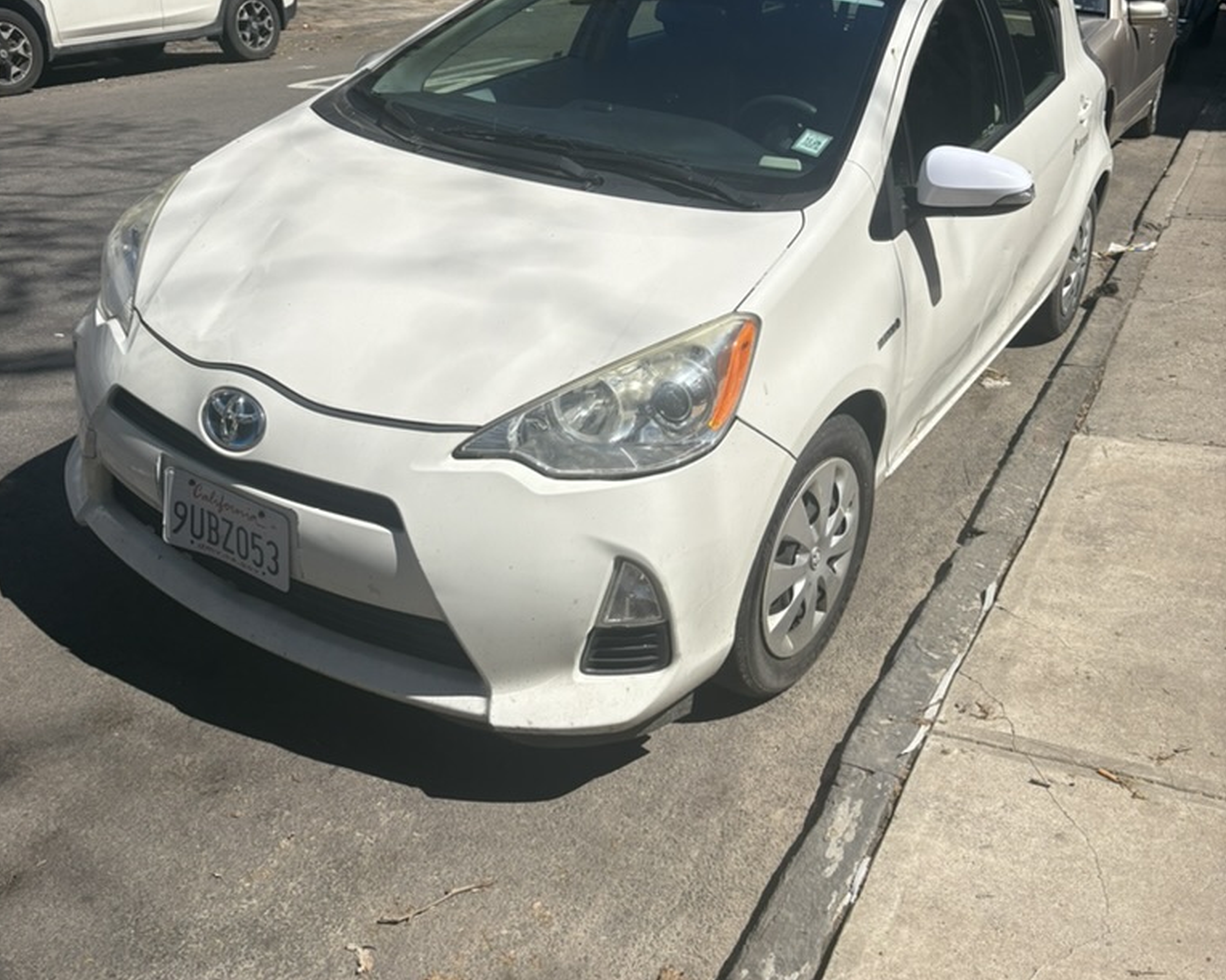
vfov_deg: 41.8
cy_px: 226
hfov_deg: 52.8
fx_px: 1234
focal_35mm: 34
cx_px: 611
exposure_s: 1/5814
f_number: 1.6
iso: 50
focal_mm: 5.96
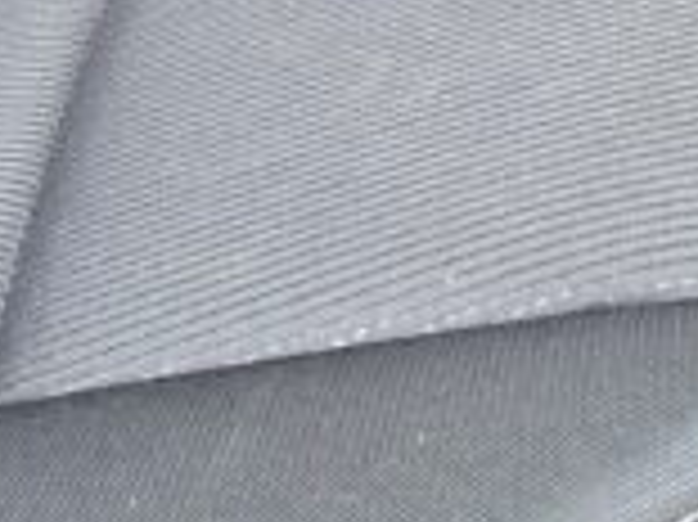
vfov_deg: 15.0
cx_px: 468
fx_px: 1350
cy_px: -670
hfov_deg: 28.8
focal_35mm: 67
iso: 250
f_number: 2.2
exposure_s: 1/50
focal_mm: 2.2
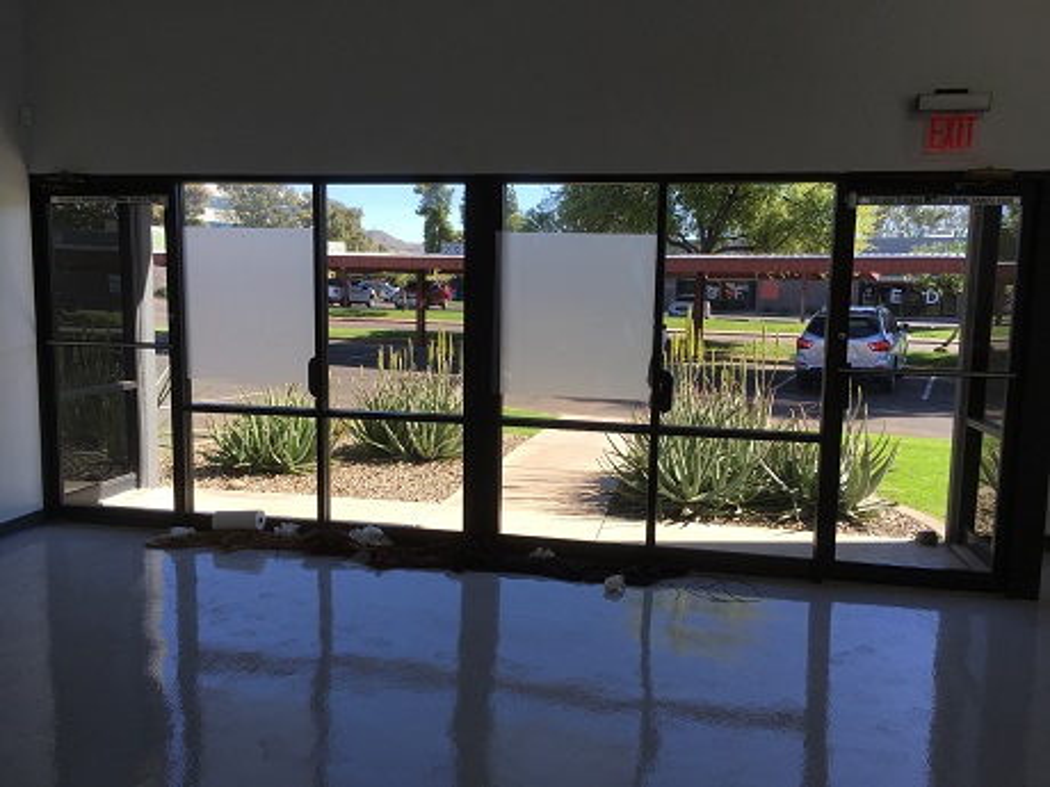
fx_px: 880
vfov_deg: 48.2
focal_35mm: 29
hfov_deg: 61.7
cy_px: 394
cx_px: 525
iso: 25
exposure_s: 1/284
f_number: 2.2
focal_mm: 4.15
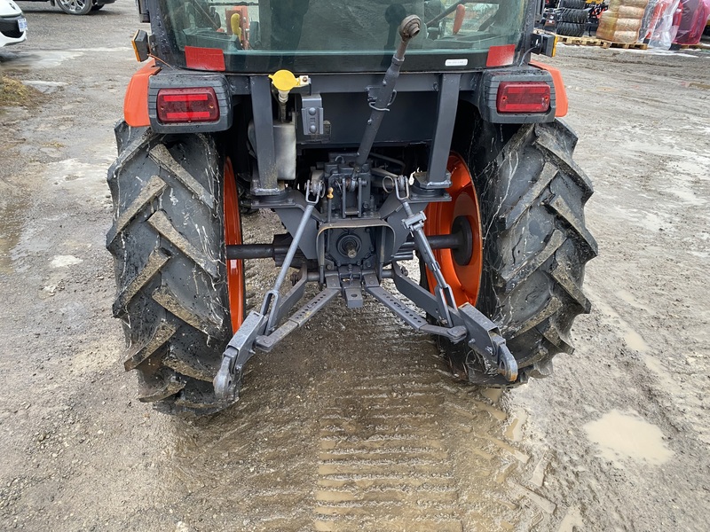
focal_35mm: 26
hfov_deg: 67.3
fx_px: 533
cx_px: 355
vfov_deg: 53.1
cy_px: 266
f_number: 1.8
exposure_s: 1/60
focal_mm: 4.25
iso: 160
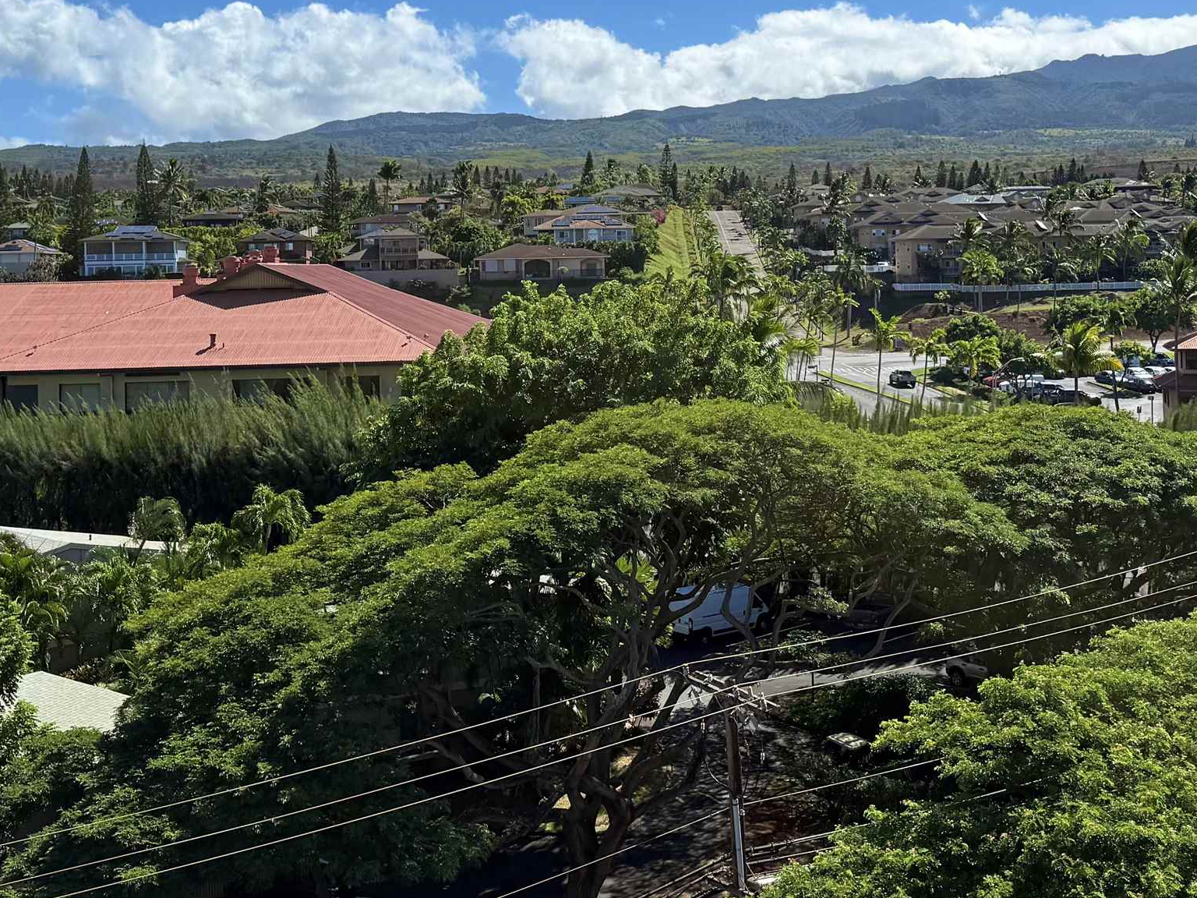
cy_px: 267
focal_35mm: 48
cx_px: 713
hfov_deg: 39.5
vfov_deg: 29.9
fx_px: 1660
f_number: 1.78
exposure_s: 1/6711
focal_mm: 6.76
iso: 80
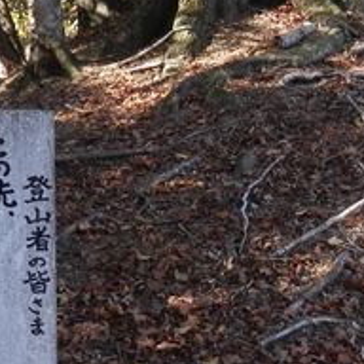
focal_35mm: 92
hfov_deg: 18.9
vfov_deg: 18.9
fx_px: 1095
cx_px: 224
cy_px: 180
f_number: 3
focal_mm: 4.5
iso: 80
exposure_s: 1/80
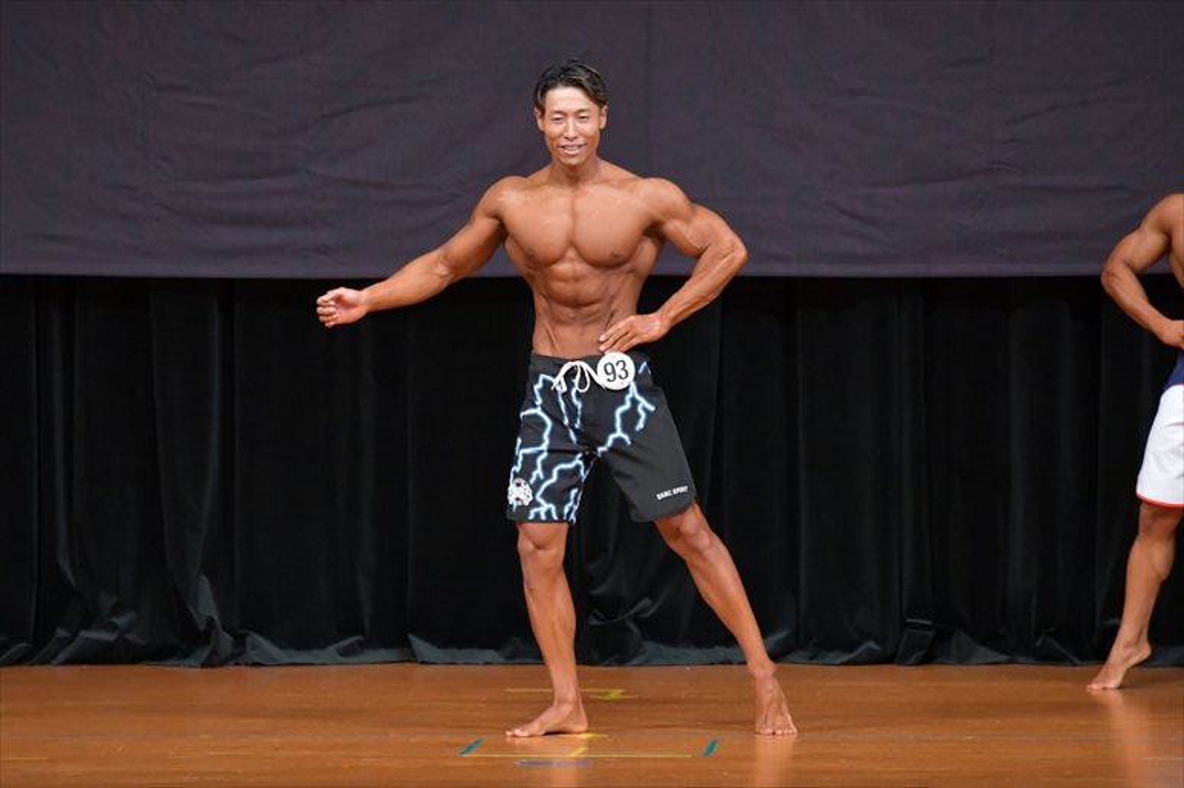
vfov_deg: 4.8
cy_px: 394
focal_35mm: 285
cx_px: 592
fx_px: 9369
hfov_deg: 7.2
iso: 5000
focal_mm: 190
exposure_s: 1/400
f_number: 5.6
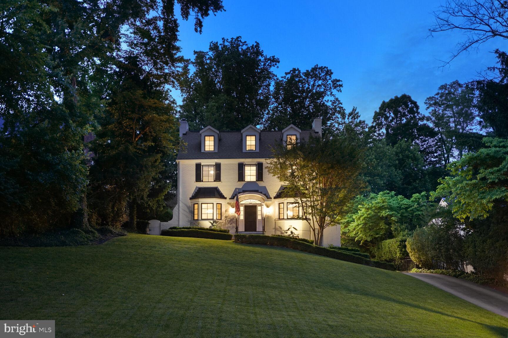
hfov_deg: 54.4
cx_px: 254
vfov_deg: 37.9
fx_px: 494
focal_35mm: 35
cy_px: 169
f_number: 4
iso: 1000
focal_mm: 35
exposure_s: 1.3
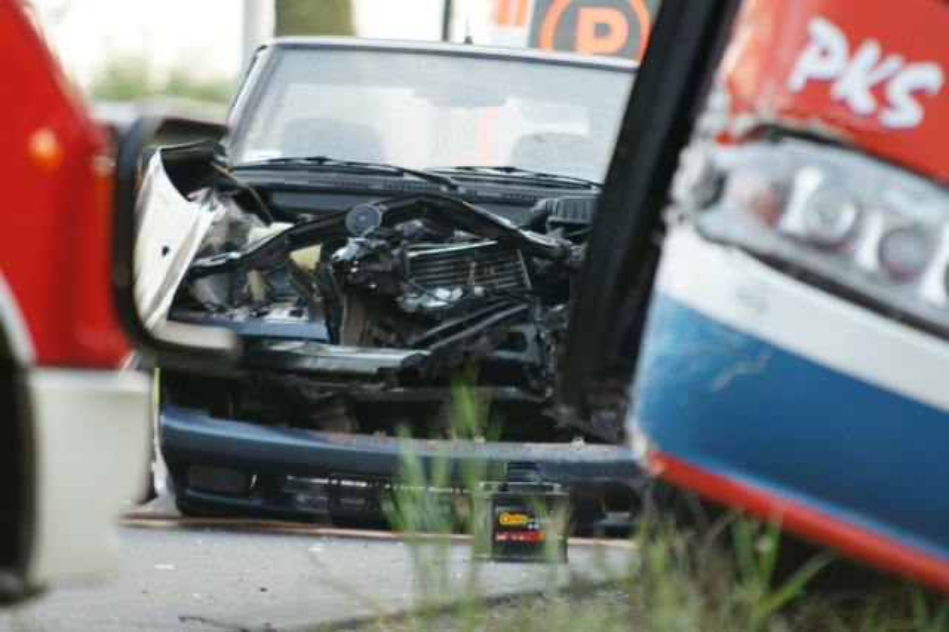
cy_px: 316
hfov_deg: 6.9
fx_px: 7904
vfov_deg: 4.6
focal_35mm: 300
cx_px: 474
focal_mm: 200
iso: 800
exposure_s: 1/200
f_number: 2.8
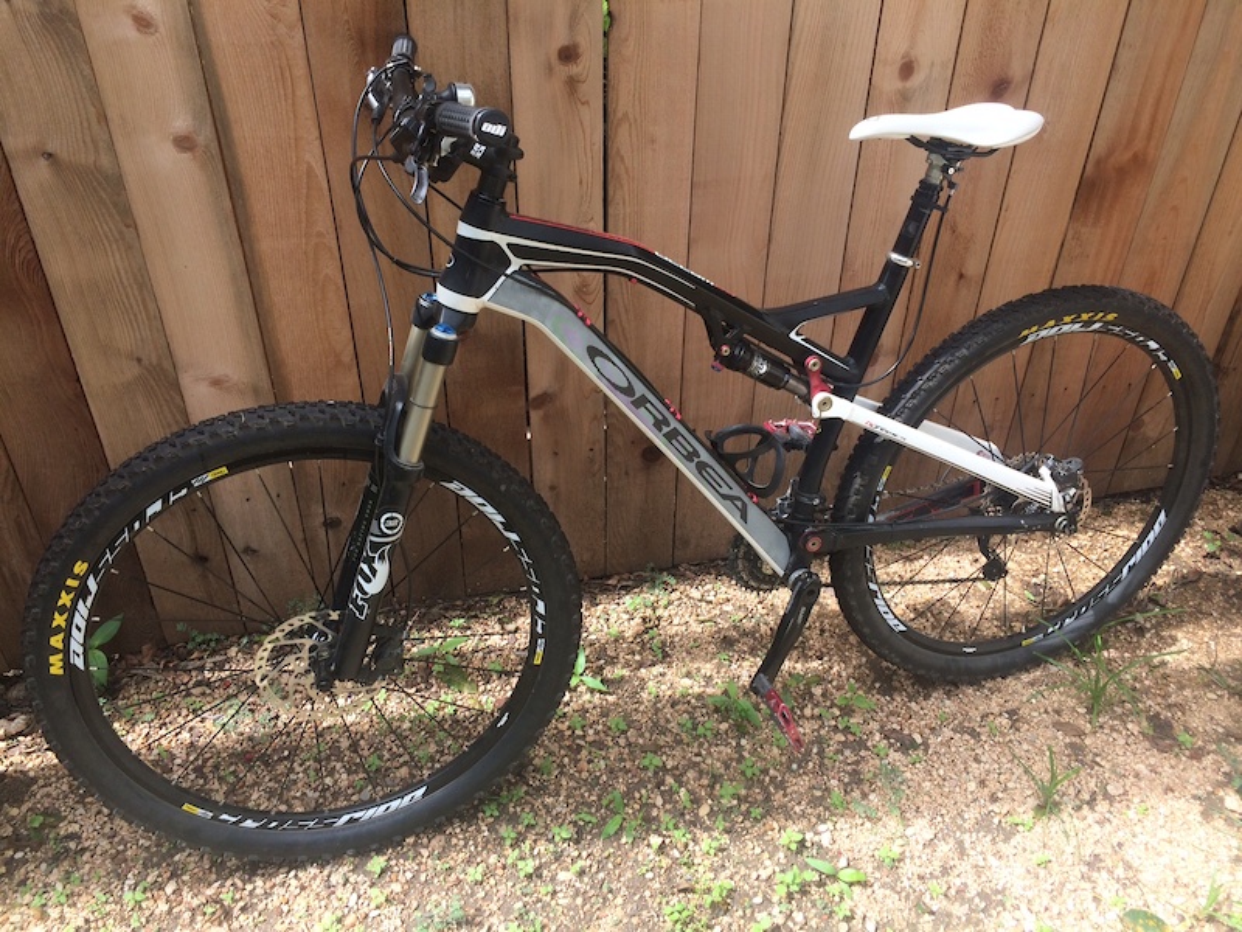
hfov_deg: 61.7
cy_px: 466
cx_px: 621
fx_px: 1041
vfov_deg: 48.2
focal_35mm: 29
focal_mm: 4.15
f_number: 2.2
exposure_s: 1/414
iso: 32
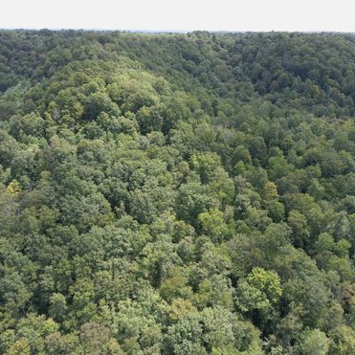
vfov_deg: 52.5
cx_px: 199
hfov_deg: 52.4
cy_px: 177
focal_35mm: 31
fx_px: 360
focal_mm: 4.74
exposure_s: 1/320
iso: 100
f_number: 1.8
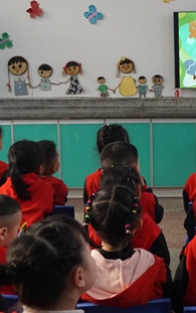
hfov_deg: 14.5
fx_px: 750
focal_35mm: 88
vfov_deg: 23.5
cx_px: 228
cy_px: 119
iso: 1600
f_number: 4.5
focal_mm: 28
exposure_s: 1/160
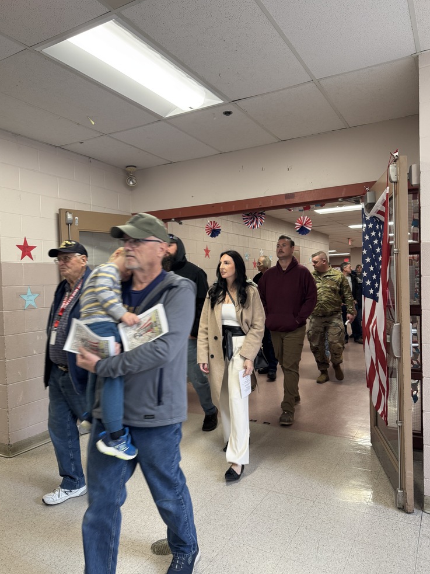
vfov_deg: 69.4
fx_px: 414
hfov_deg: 54.9
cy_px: 293
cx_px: 210
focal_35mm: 25
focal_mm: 6.76
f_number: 1.78
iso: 160
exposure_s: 1/60
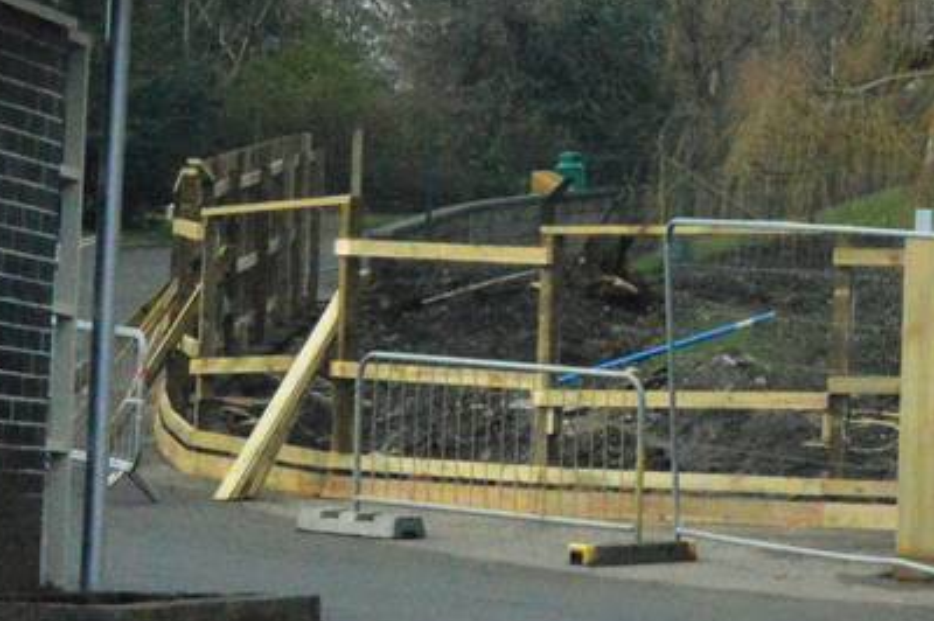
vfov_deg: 7.9
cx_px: 1833
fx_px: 4511
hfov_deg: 10.8
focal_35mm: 174
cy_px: 182
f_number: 13
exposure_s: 1/4000
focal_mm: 29
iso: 6400
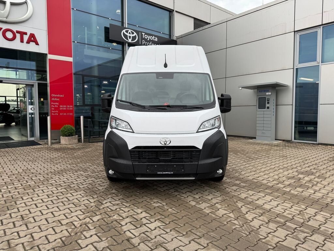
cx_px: 167
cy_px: 126
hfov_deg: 71.6
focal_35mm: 24
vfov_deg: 56.8
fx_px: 232
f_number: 1.78
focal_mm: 6.76
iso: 80
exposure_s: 1/792
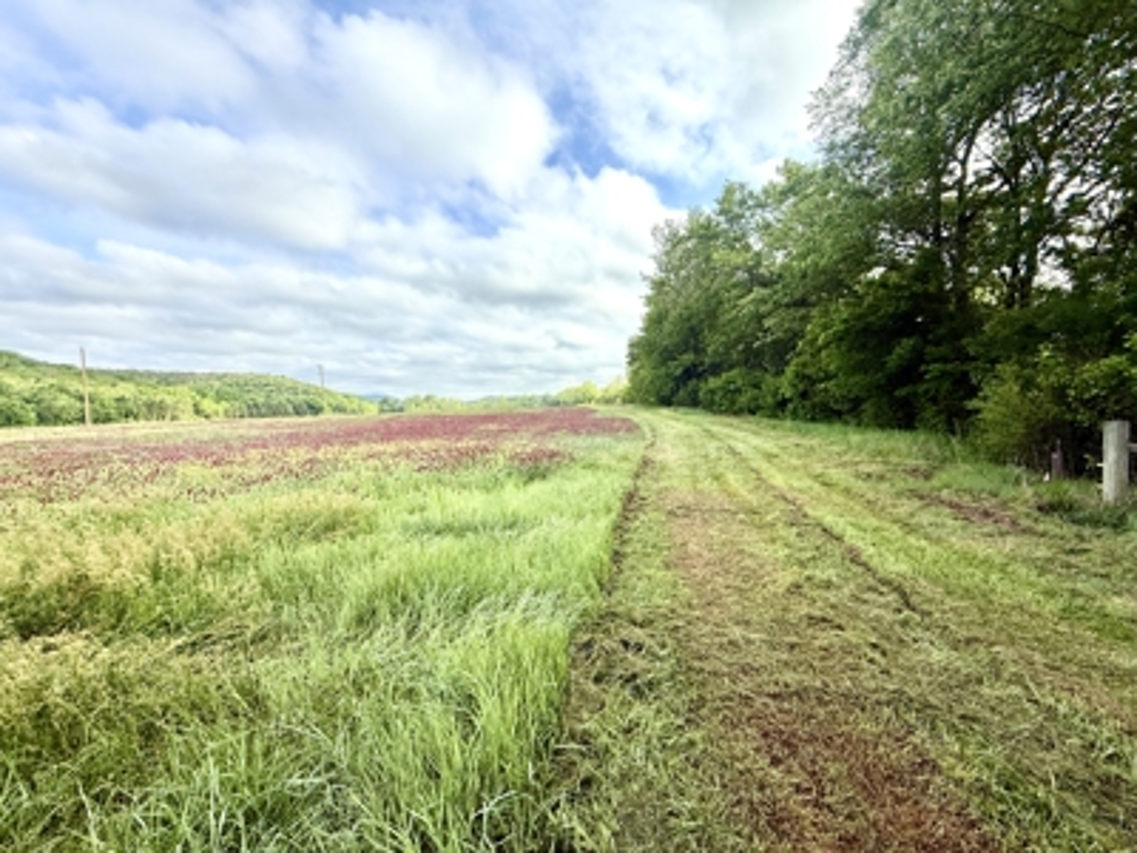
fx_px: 460
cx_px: 568
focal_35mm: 14
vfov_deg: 85.7
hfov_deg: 102.1
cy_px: 426
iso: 50
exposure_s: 1/1399
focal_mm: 2.22
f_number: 2.2
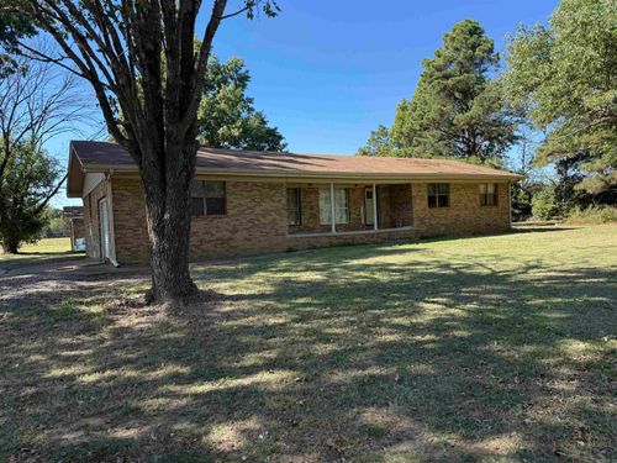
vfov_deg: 56.8
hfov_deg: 71.6
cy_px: 232
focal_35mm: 24
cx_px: 308
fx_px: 428
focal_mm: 6.76
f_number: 1.78
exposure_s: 1/1585
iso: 100
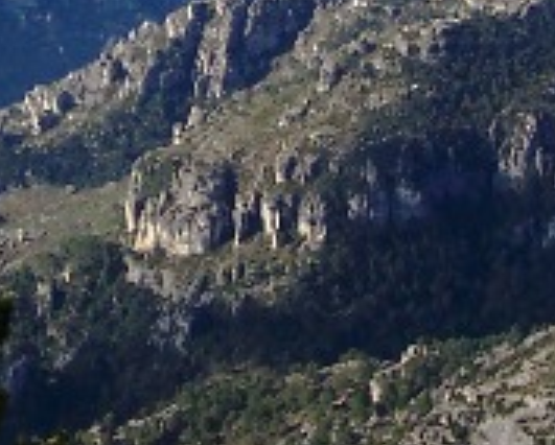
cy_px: -246
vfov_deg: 9.3
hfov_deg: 12.0
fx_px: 2647
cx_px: 226
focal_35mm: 161
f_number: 4.8
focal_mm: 8
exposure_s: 1/500
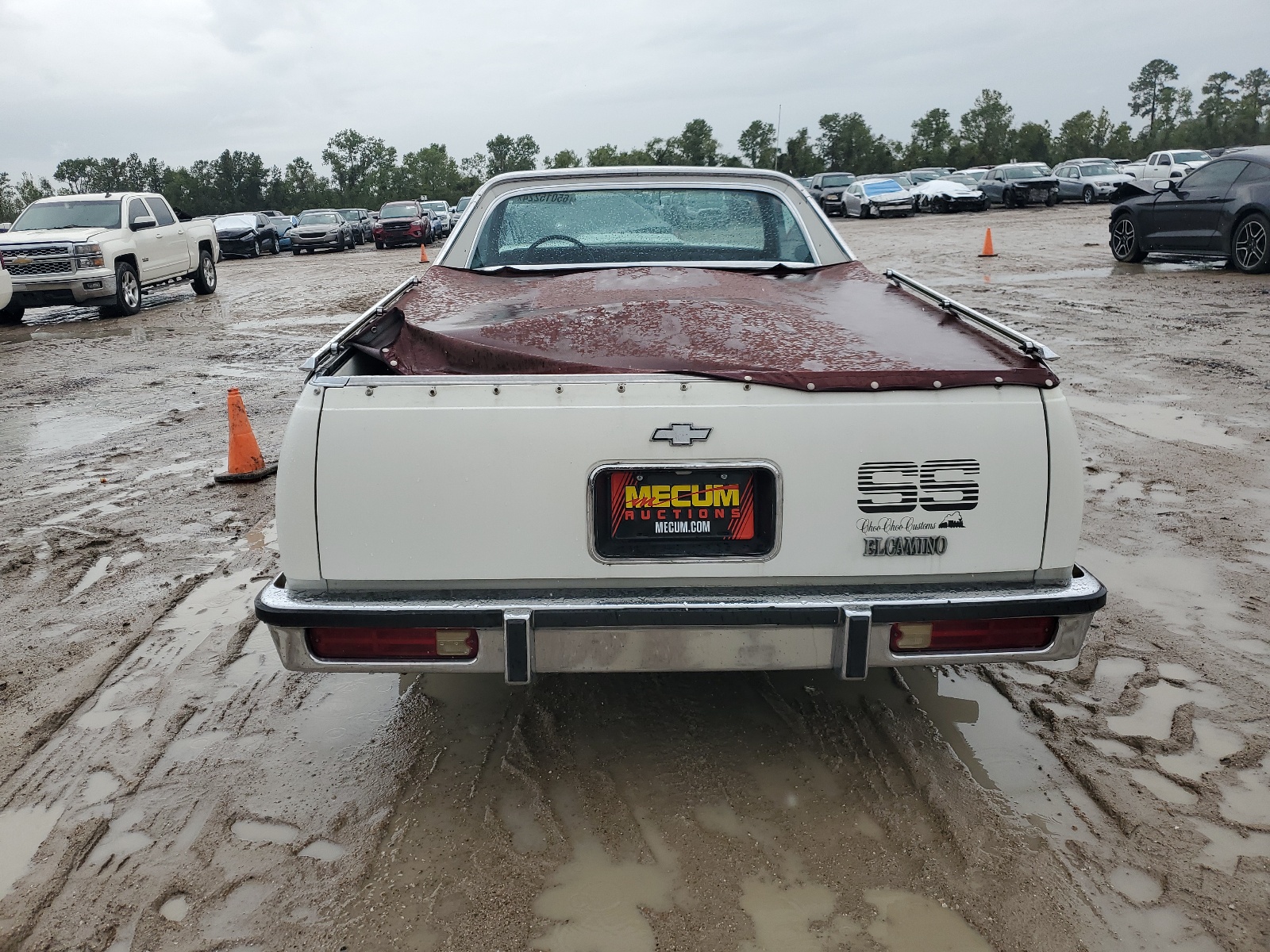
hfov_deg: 67.3
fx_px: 954
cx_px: 635
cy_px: 476
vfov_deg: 53.1
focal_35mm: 26
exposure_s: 1/3333
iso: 50
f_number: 1.5
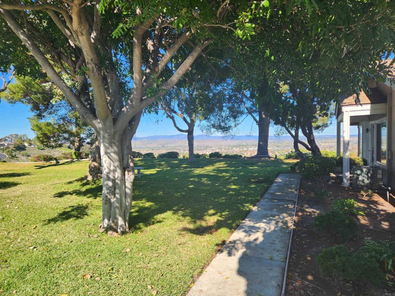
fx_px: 262
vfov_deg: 58.9
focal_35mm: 23
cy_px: 148
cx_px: 198
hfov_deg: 73.9
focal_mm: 5.4
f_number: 1.8
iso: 20
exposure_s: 1/636
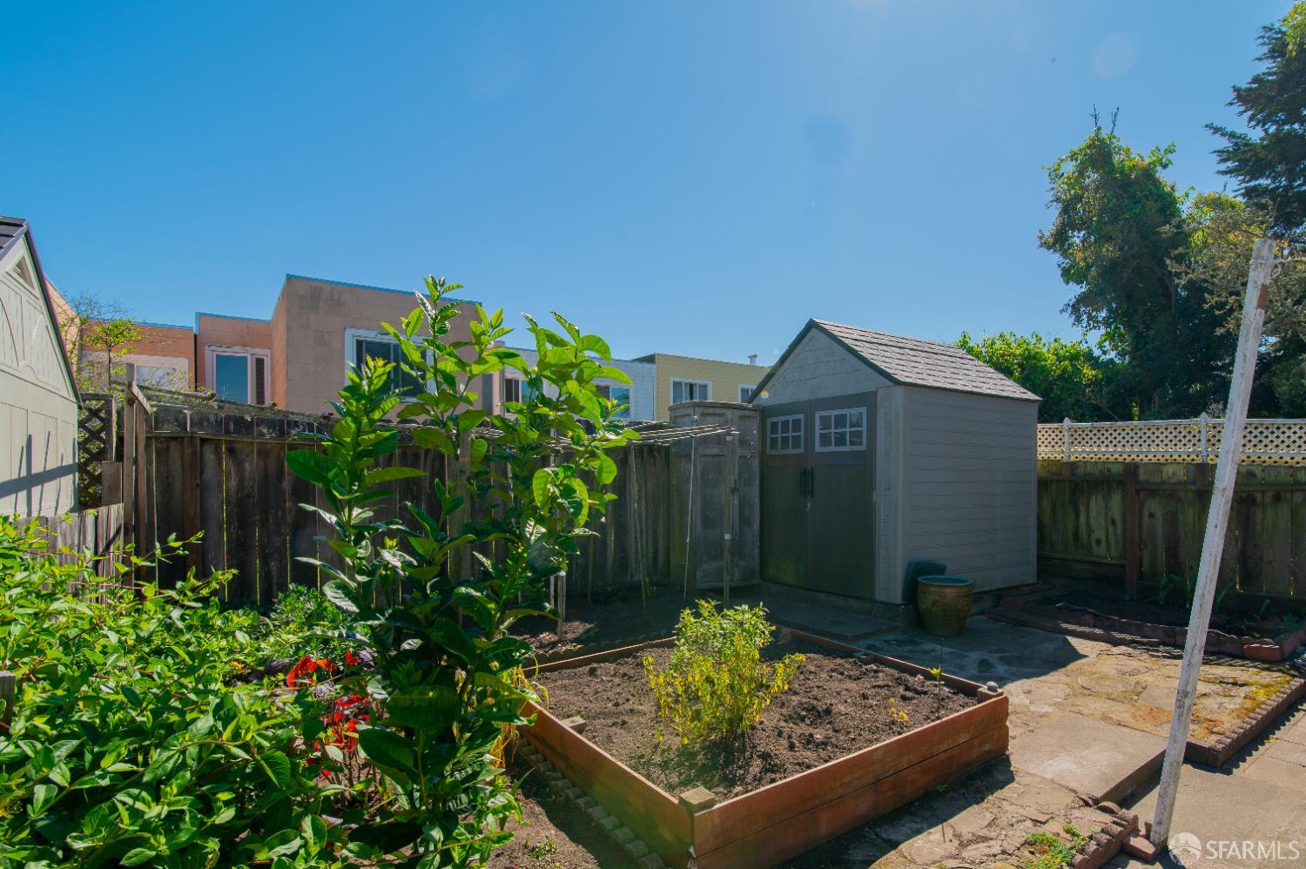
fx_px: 580
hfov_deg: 96.8
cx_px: 653
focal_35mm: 16
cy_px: 434
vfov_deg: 73.7
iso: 100
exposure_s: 1/100
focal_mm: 16
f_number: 10
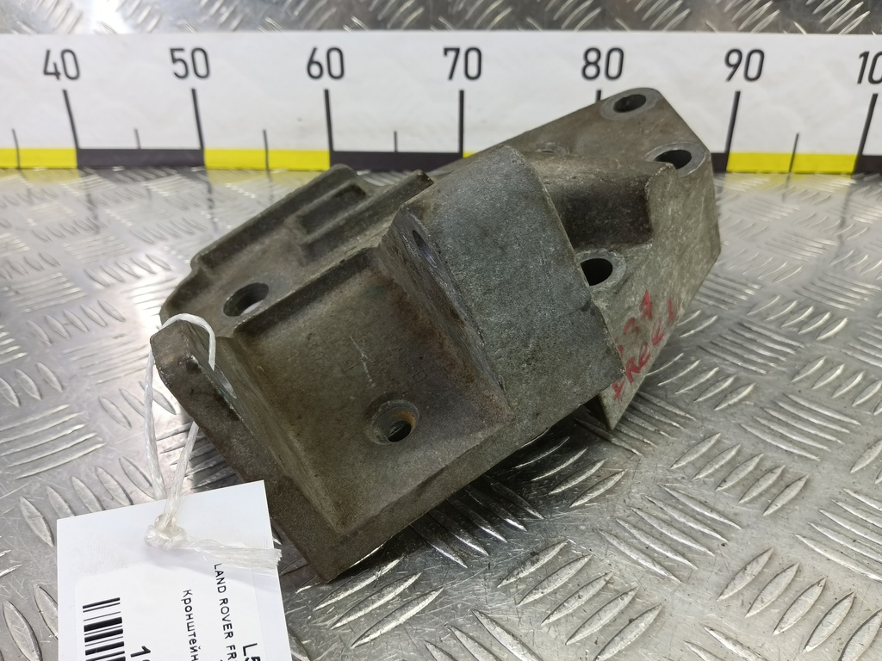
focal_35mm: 23
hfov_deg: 73.9
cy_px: 330
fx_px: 586
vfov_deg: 58.9
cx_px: 441
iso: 146
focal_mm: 4.11
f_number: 1.6
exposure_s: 1/50
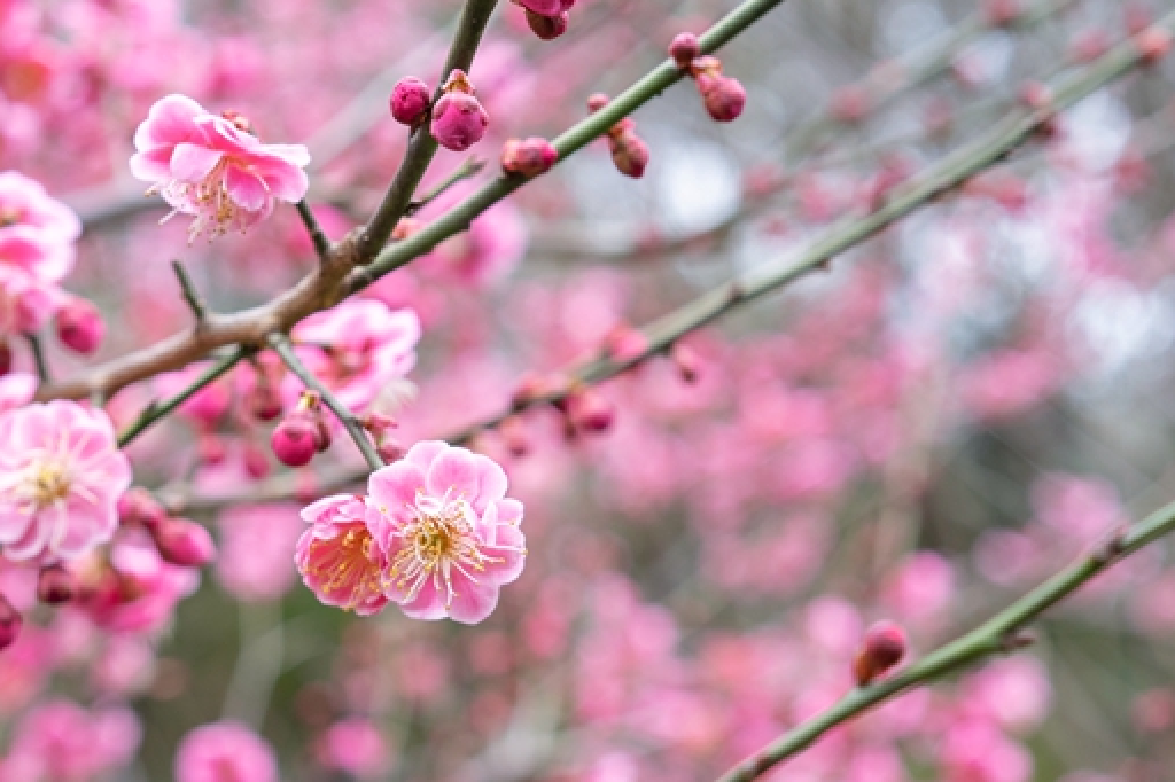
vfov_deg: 15.8
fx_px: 2806
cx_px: 411
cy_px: 529
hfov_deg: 23.6
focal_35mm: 86
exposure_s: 1/125
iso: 250
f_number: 5.6
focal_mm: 55
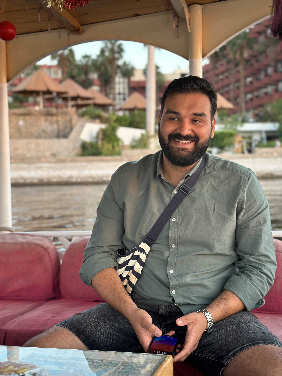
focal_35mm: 48
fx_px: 521
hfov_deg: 30.3
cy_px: 188
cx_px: 141
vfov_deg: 39.7
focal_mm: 6.86
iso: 125
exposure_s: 1/121
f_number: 1.78
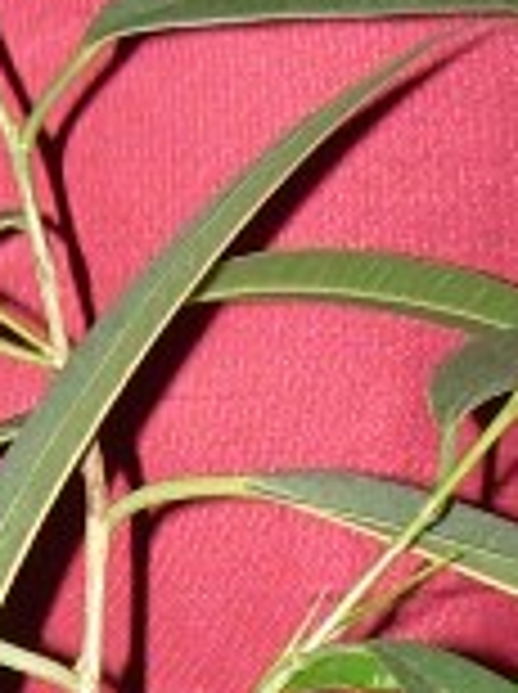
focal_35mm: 198
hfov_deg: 7.5
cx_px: 14
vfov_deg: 9.6
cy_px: 1156
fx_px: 3962
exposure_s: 1/60
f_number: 4.6
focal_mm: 6.3
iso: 50
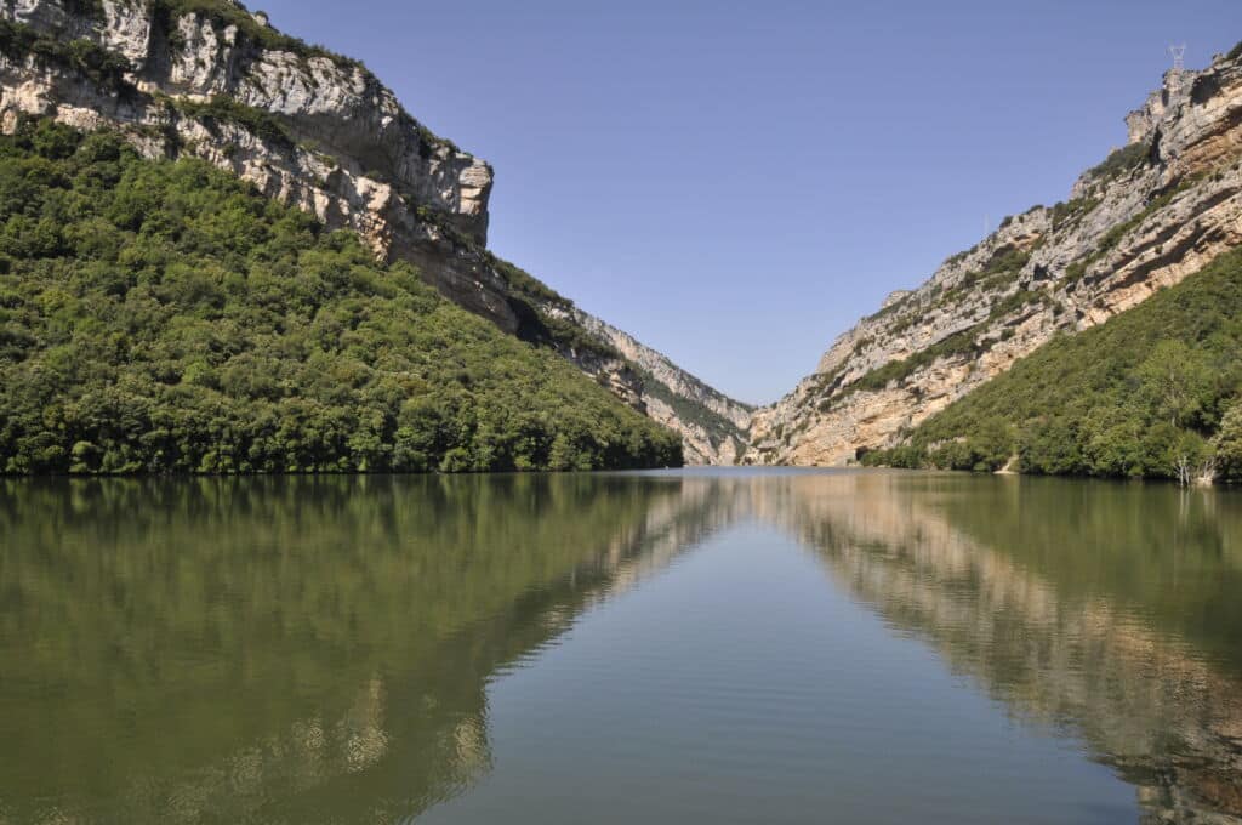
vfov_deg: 47.8
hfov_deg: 67.4
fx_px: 930
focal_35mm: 27
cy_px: 412
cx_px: 621
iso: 200
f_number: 18
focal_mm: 18
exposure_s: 1/125
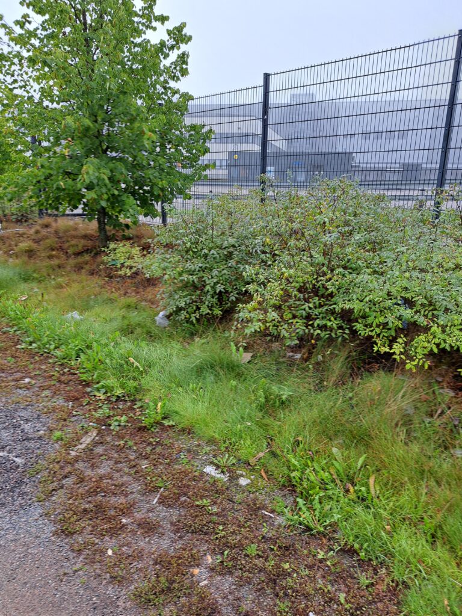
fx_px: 427
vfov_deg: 71.6
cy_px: 308
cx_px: 231
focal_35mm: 24
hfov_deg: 56.8
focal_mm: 5.23
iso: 50
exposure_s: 1/179
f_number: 1.8
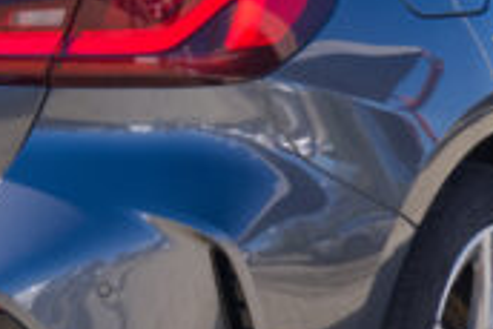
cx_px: 100
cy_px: 84
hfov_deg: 9.3
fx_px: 3015
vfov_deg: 6.3
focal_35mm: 220
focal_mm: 24.9
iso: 160
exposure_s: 1/100
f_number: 8
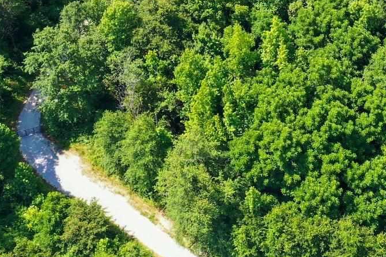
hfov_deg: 23.1
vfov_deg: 15.1
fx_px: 922
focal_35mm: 86
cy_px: -85
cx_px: 337
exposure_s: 1/80
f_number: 3.5
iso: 100
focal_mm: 10.26
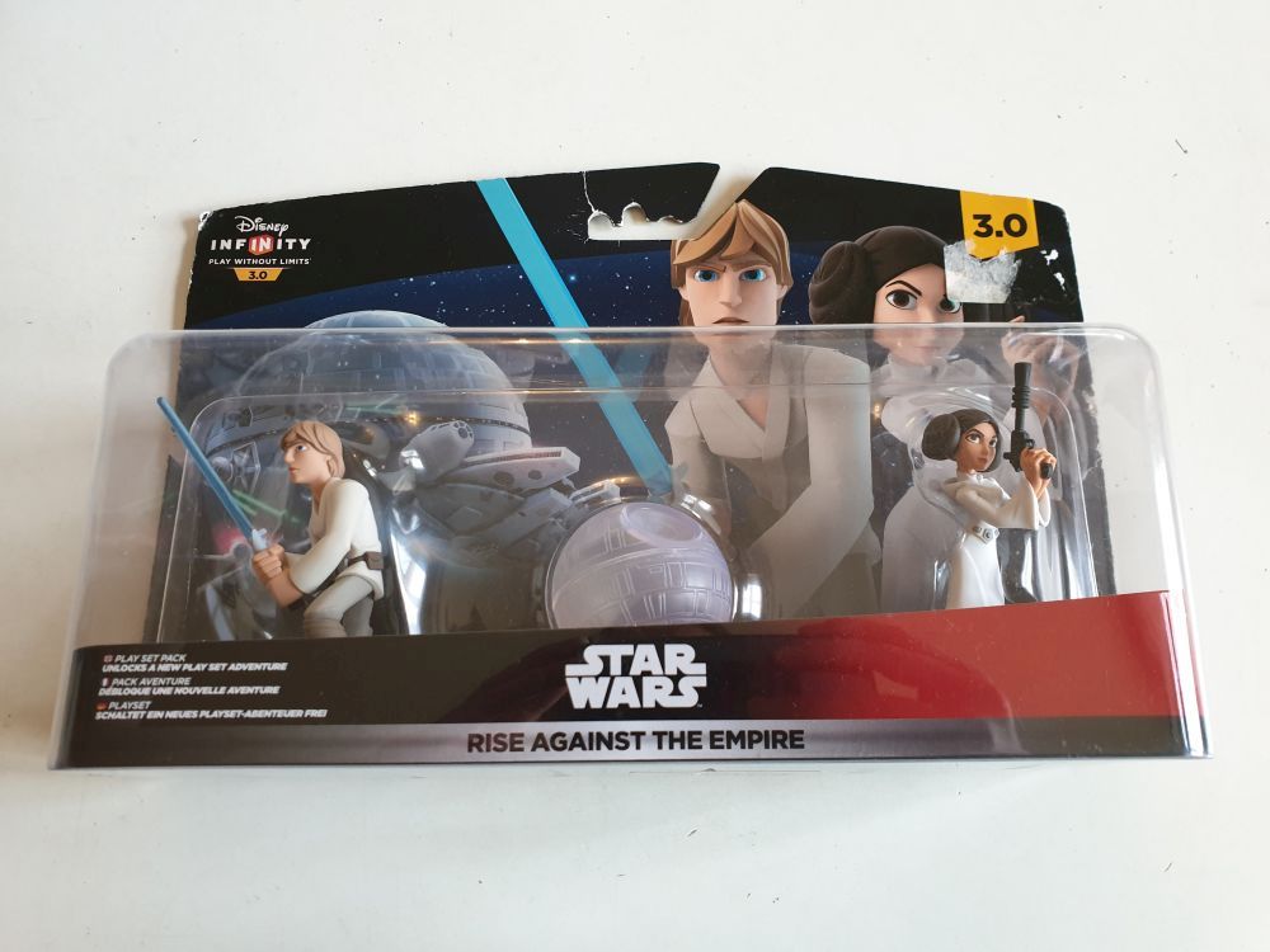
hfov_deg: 67.3
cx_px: 635
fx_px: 954
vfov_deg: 53.1
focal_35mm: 26
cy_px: 476
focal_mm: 4.3
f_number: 2.4
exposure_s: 1/33
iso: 320
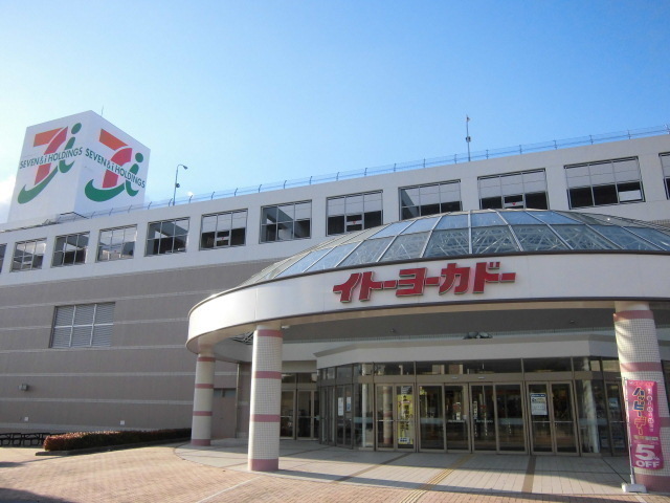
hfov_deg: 67.3
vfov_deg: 53.1
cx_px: 335
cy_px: 252
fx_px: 503
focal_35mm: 26
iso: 100
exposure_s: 1/640
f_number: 2.8
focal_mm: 4.7
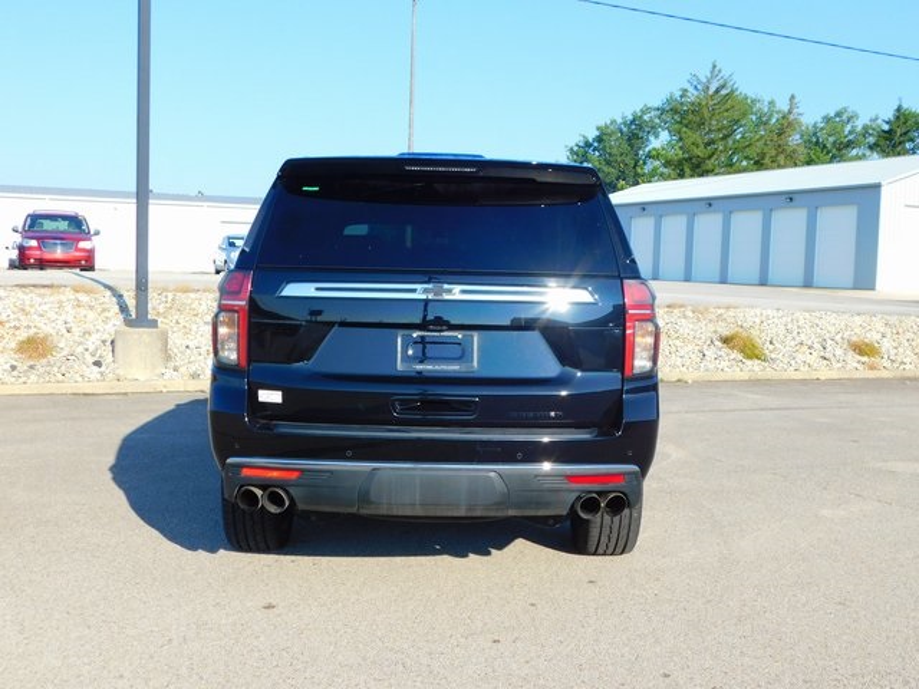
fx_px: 1062
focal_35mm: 40
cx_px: 460
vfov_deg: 36.0
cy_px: 344
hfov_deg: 46.8
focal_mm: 7.1
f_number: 3.6
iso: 125
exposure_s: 1/640
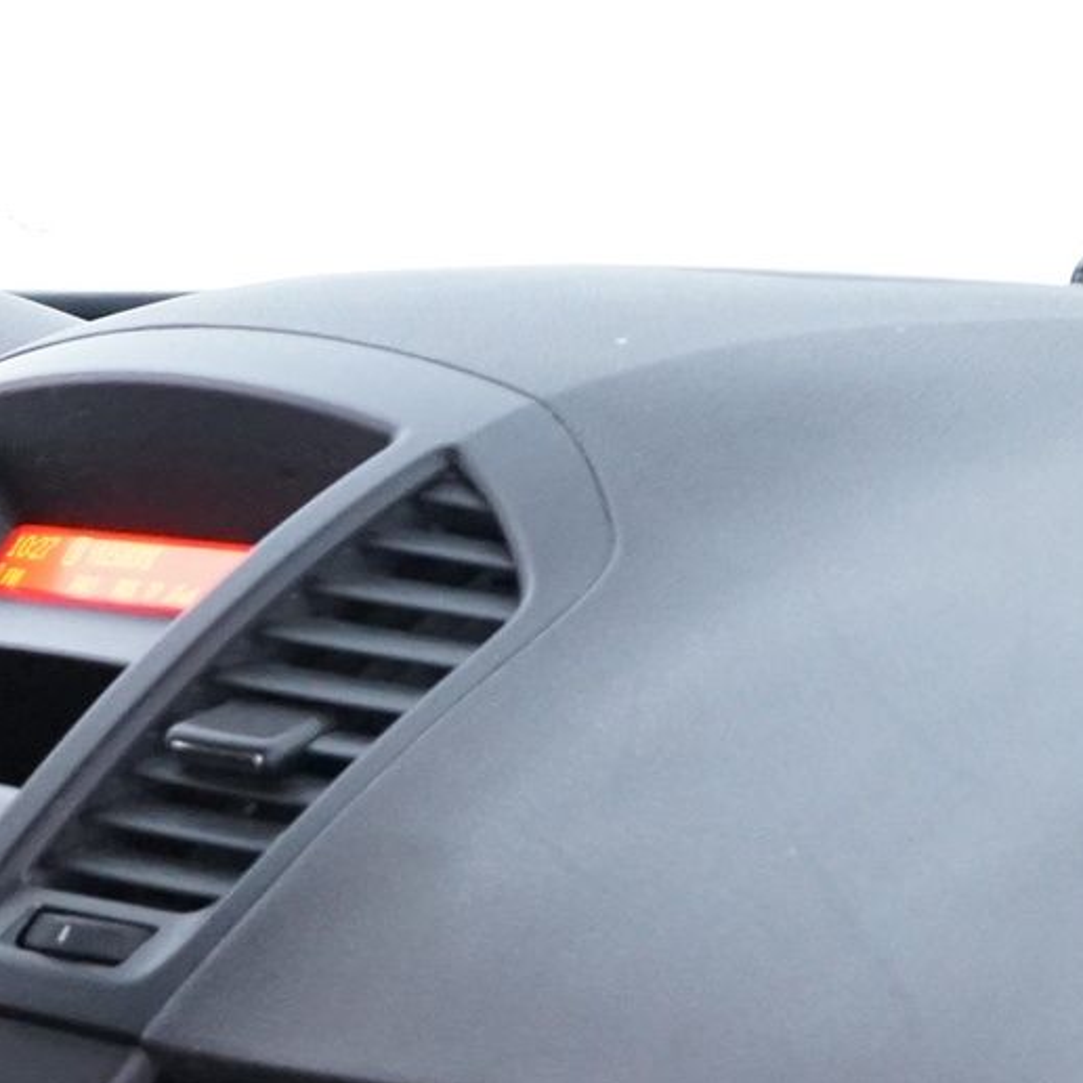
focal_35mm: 280
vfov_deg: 6.2
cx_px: -502
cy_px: 1394
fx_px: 9911
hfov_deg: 6.2
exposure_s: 1/10
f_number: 6.3
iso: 3200
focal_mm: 68
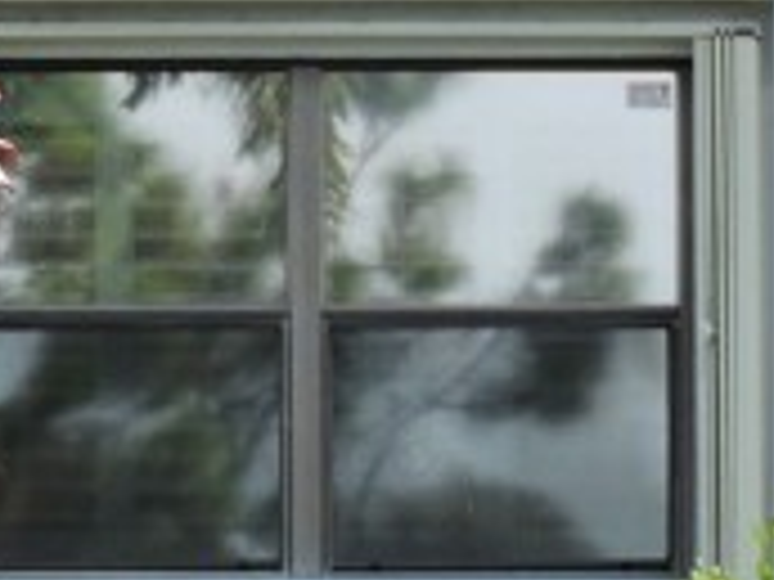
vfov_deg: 4.1
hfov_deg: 5.5
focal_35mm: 358
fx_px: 8005
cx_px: -243
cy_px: 764
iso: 100
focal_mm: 10.7
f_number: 3.7
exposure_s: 1/400
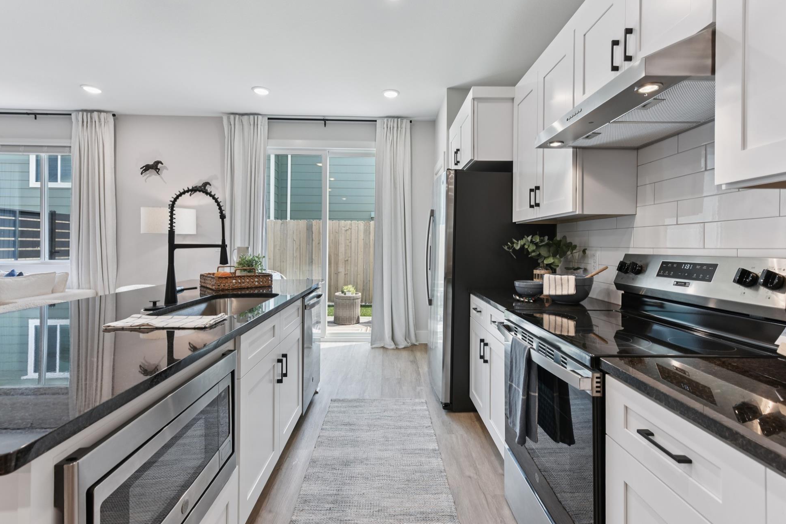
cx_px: 397
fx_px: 371
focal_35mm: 17
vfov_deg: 70.4
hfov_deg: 93.3
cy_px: 249
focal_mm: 16
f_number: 8
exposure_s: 1/10
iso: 100
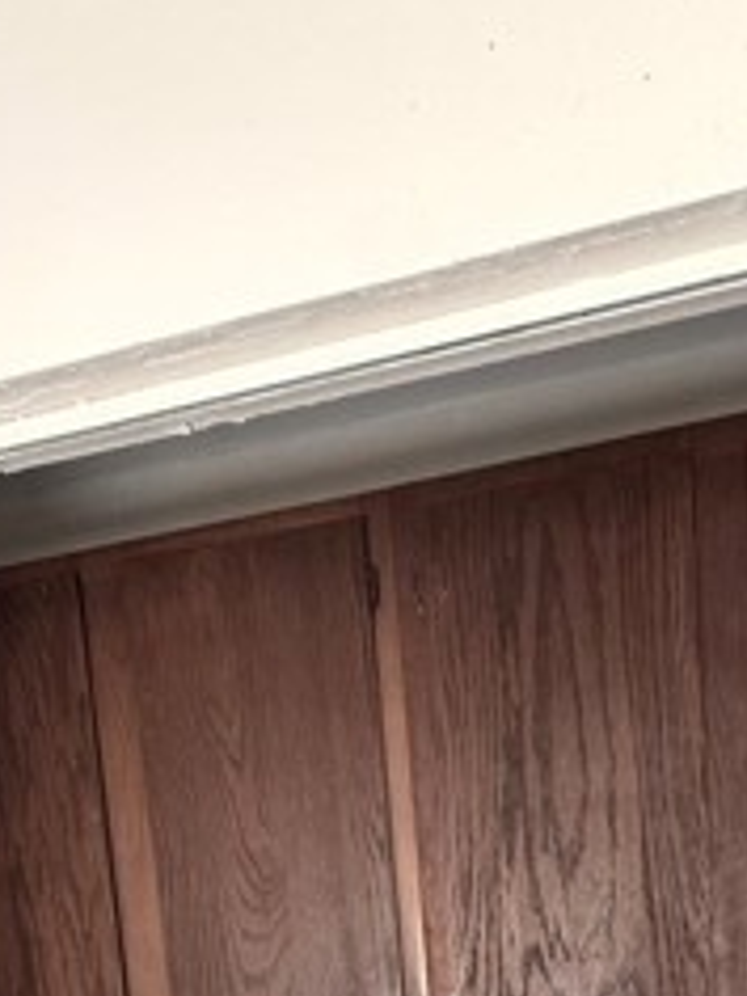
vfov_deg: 37.1
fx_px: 1093
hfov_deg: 37.7
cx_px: 346
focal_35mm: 38
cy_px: 1199
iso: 250
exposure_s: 1/99
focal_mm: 2.22
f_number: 2.2
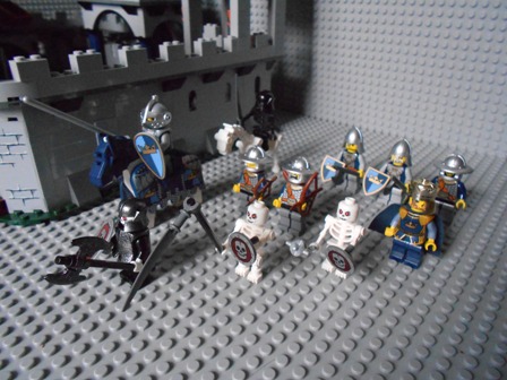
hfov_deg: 67.3
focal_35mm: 26
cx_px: 254
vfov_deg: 53.1
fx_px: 381
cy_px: 190
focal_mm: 4.6
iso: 800
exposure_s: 1/20
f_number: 3.2
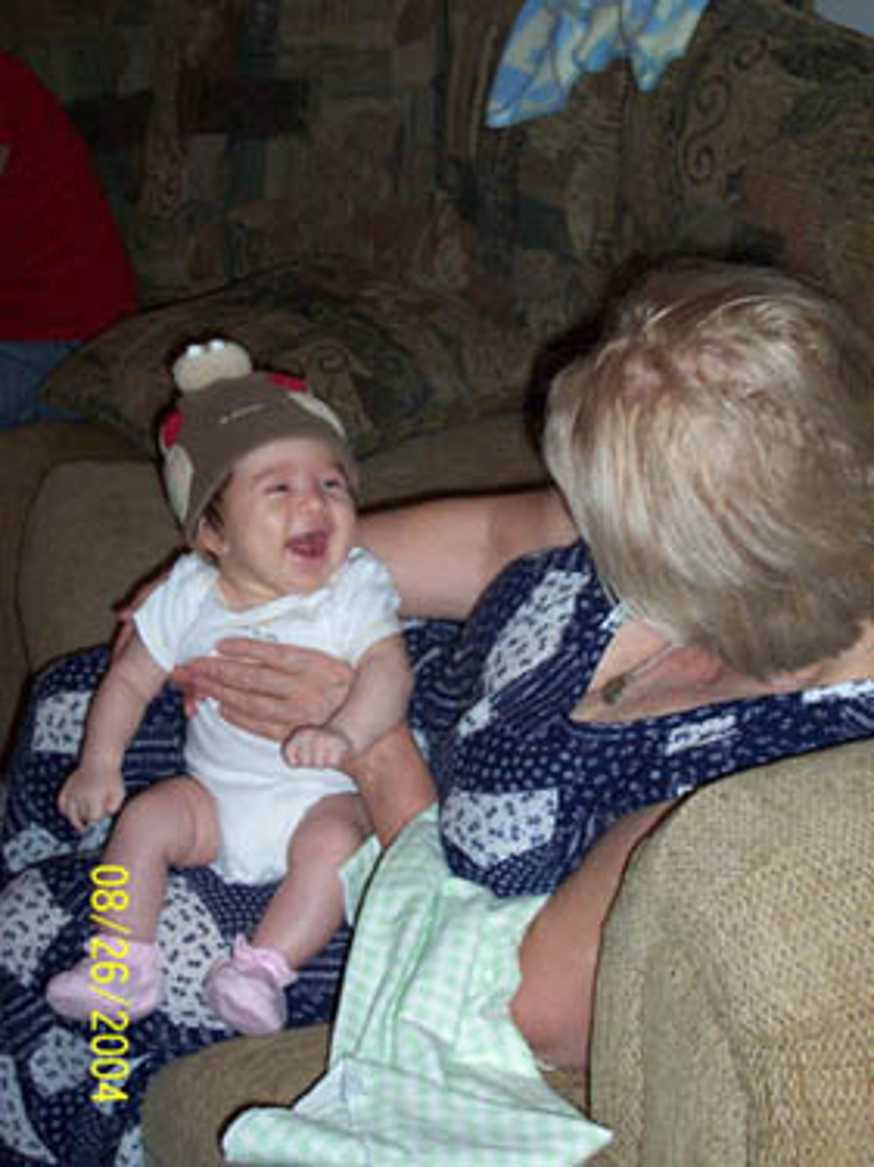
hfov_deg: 25.6
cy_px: 584
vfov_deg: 33.8
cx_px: 437
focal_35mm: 57
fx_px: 1920
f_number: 3.4
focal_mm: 8.6
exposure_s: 1/60
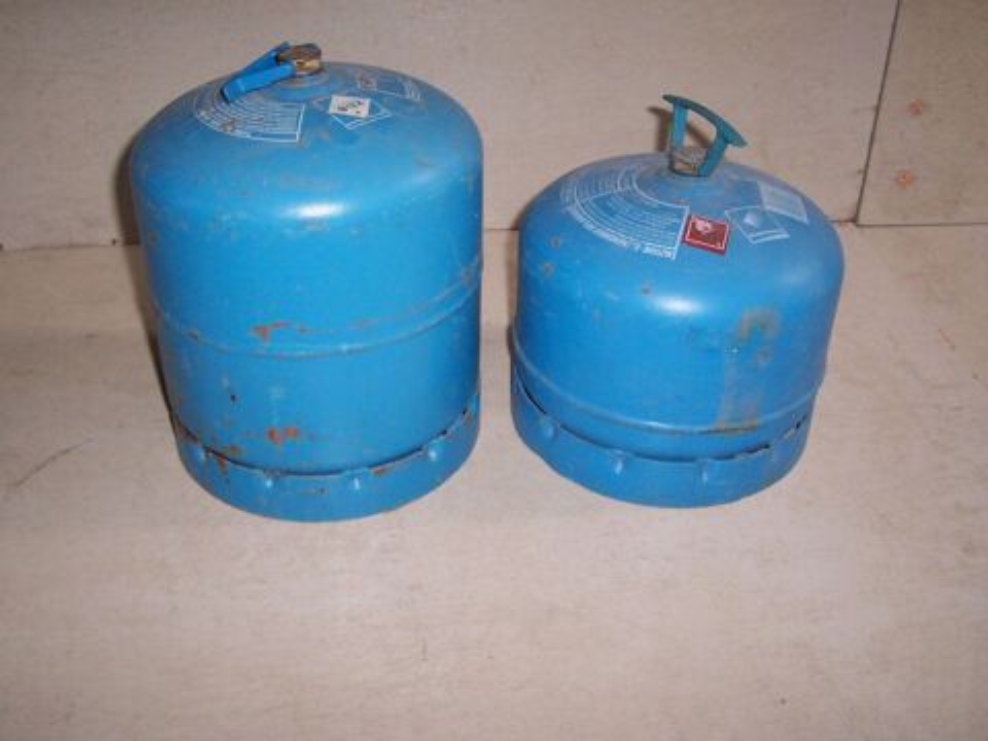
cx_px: 494
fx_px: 1056
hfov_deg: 50.1
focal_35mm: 37
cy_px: 370
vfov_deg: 38.7
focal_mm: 5.6
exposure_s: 1/60
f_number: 2.8
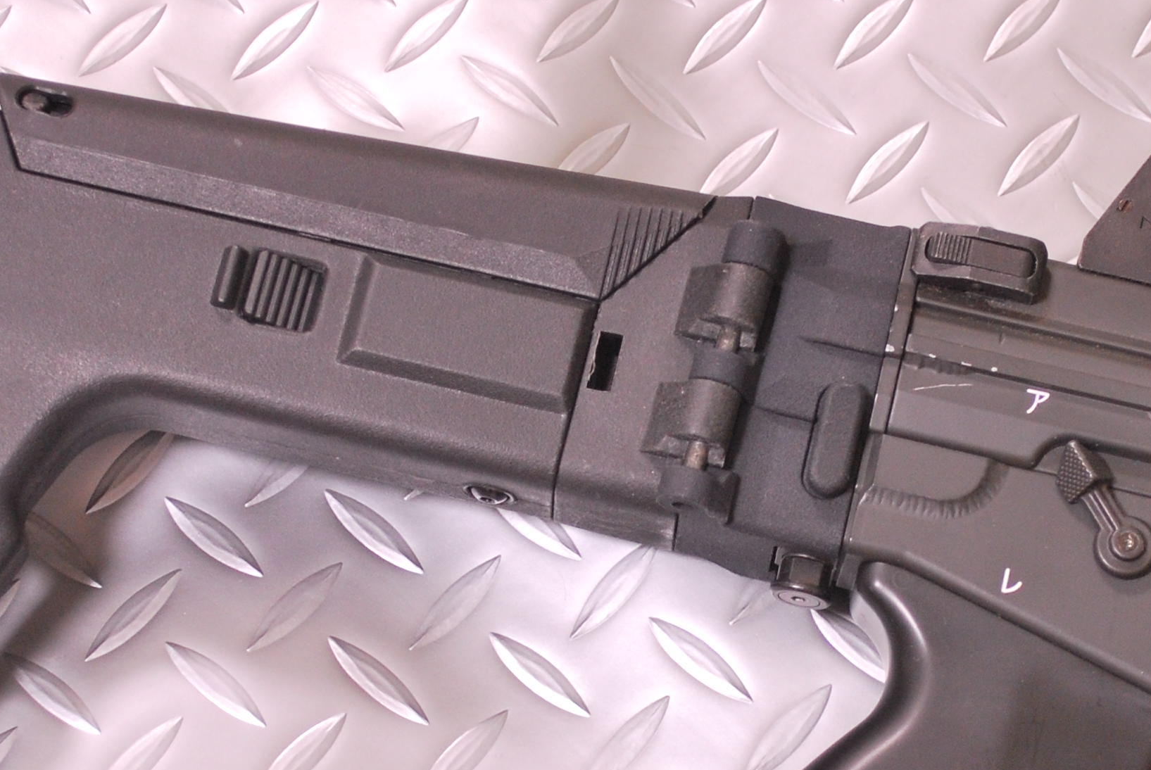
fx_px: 4321
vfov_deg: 10.2
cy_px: 482
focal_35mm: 135
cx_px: 665
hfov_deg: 15.2
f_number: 5.3
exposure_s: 1/2.5
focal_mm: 38
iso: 400
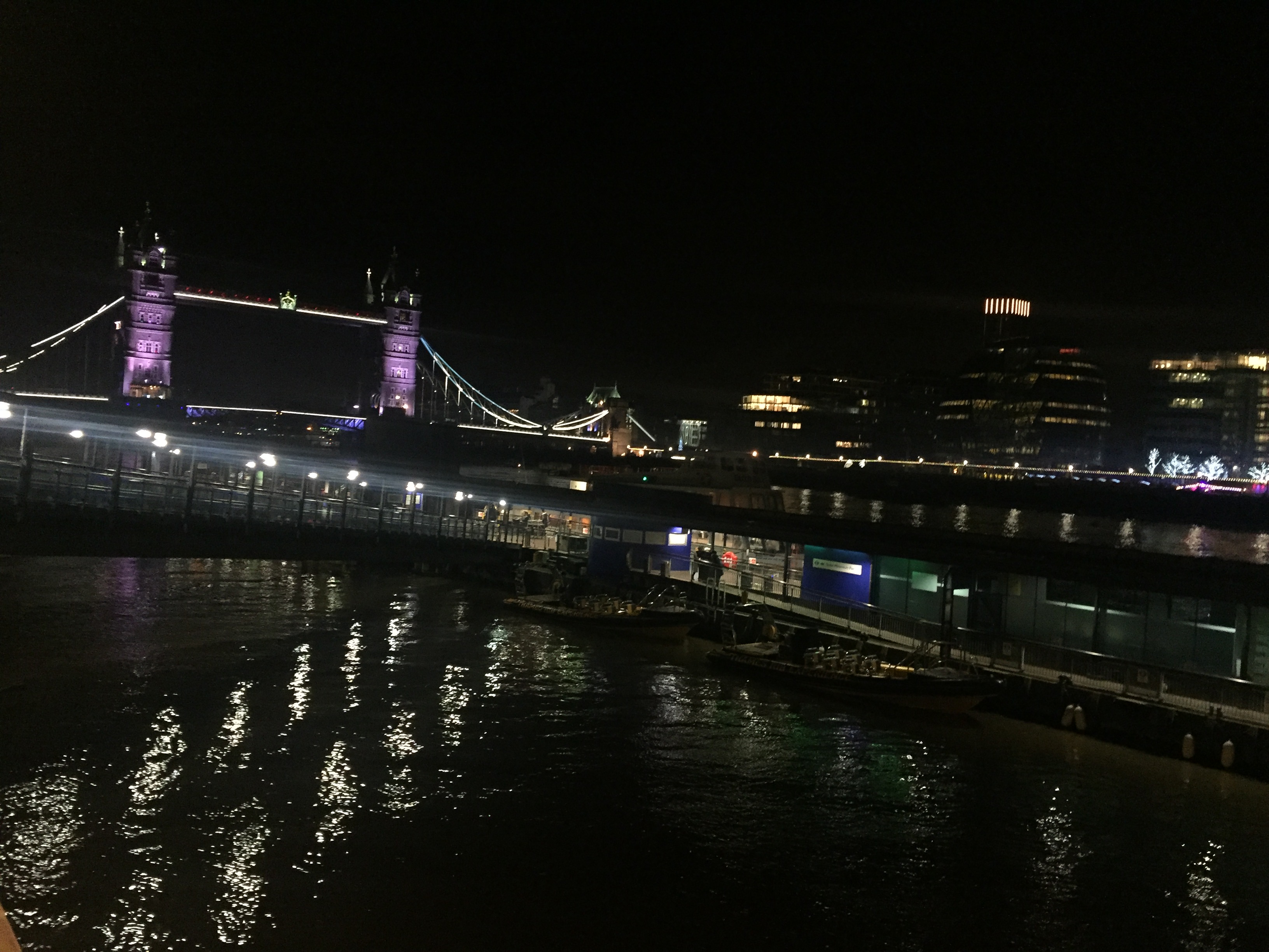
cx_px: 634
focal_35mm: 29
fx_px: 1063
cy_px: 476
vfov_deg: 48.2
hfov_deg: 61.7
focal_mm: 4.15
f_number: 2.2
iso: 250
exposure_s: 1/25
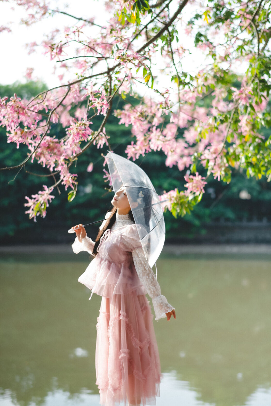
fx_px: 655
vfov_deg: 34.5
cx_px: 136
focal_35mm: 58
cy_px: 203
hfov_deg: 23.4
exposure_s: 1/6400
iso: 400
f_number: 1.8
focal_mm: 58
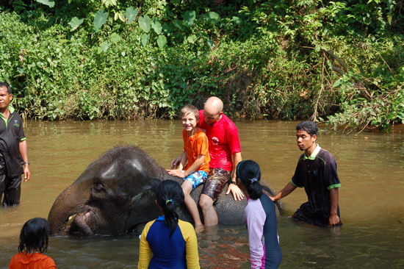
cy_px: 134
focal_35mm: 75
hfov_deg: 27.0
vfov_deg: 18.2
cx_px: 202
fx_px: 841
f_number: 7.1
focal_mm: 50
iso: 200
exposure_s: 1/200
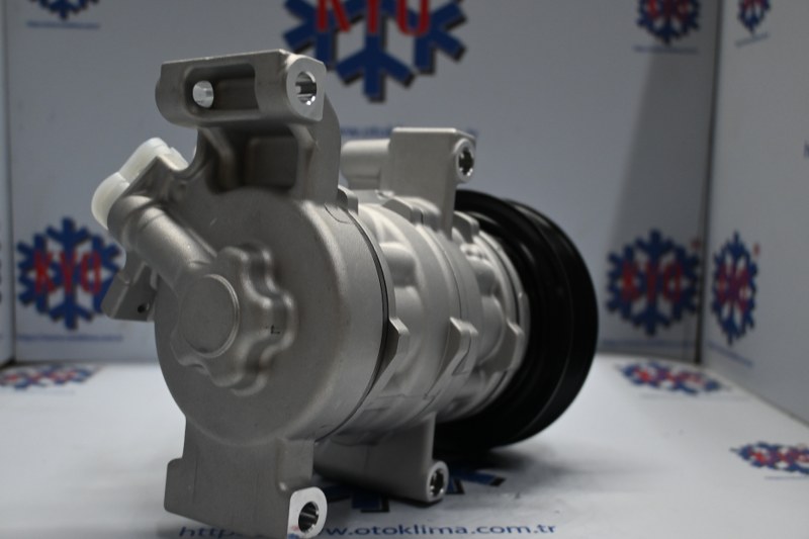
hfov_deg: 51.3
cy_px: 270
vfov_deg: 35.5
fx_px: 842
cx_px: 404
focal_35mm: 38
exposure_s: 1/125
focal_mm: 25
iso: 720
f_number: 4.2
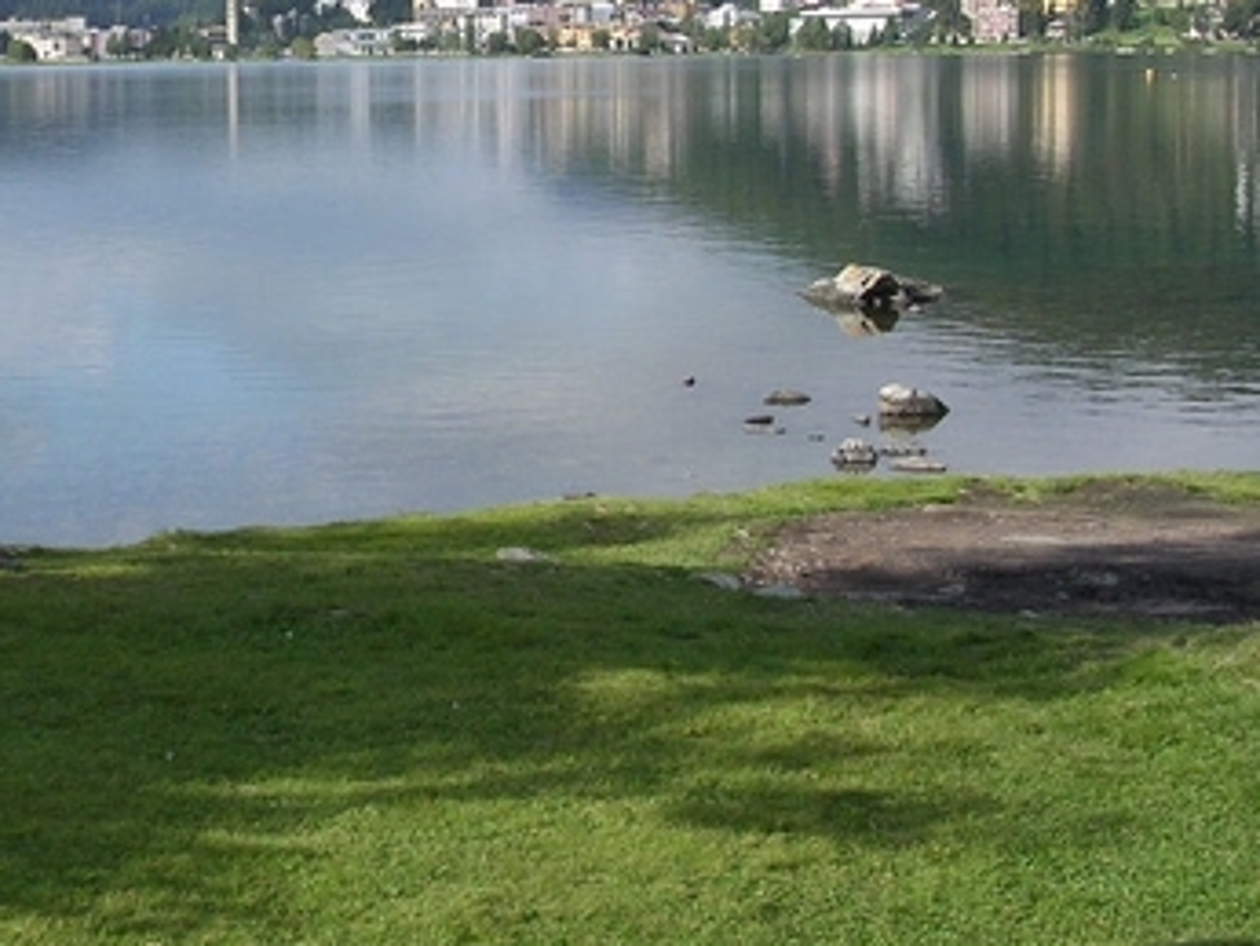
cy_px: 223
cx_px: 256
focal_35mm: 66
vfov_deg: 22.0
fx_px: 2403
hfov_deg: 28.8
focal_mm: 5.8
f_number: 5.6
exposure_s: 1/182
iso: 100
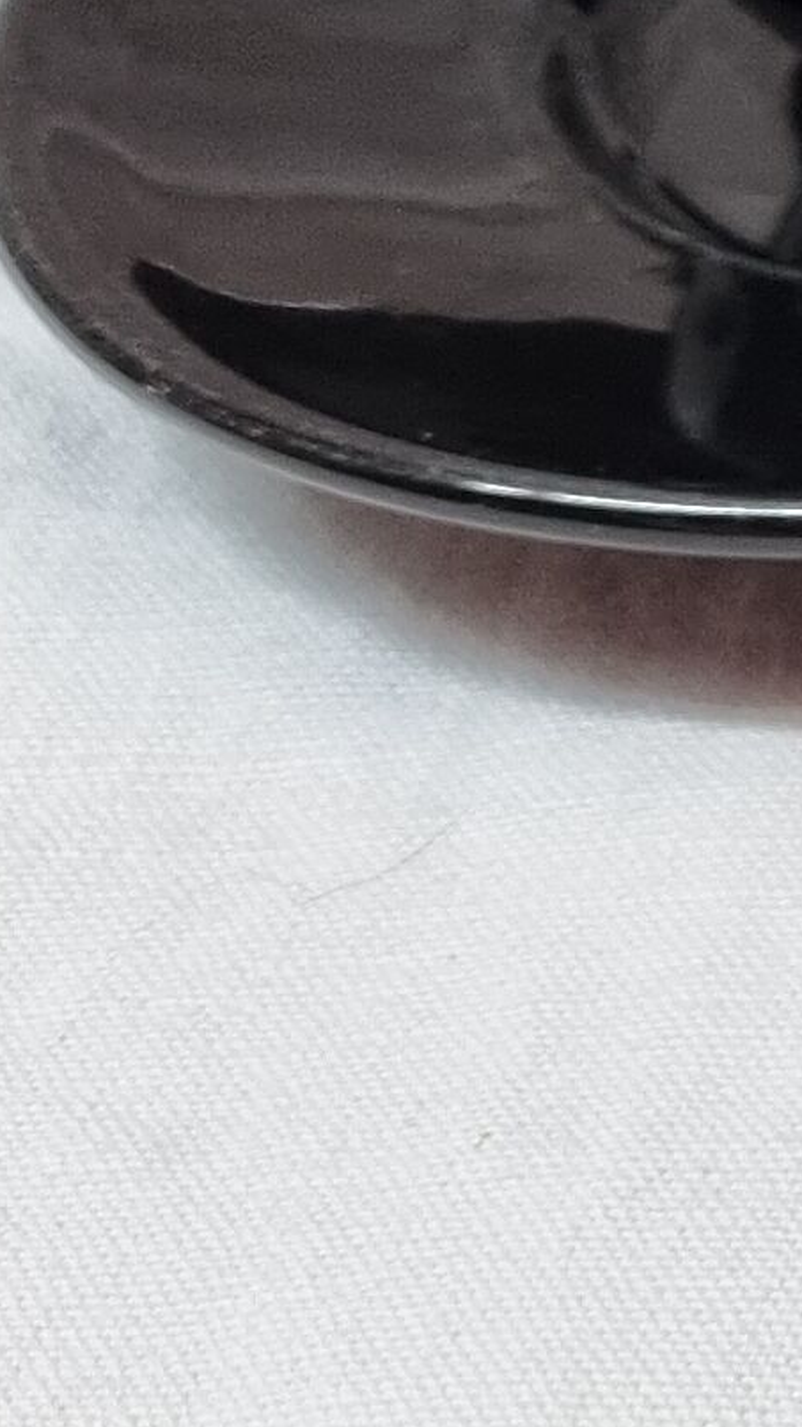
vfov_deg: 15.1
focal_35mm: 142
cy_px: 369
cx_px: 2789
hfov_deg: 7.1
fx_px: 5371
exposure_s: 1/50
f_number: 1.8
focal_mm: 5.4
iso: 250
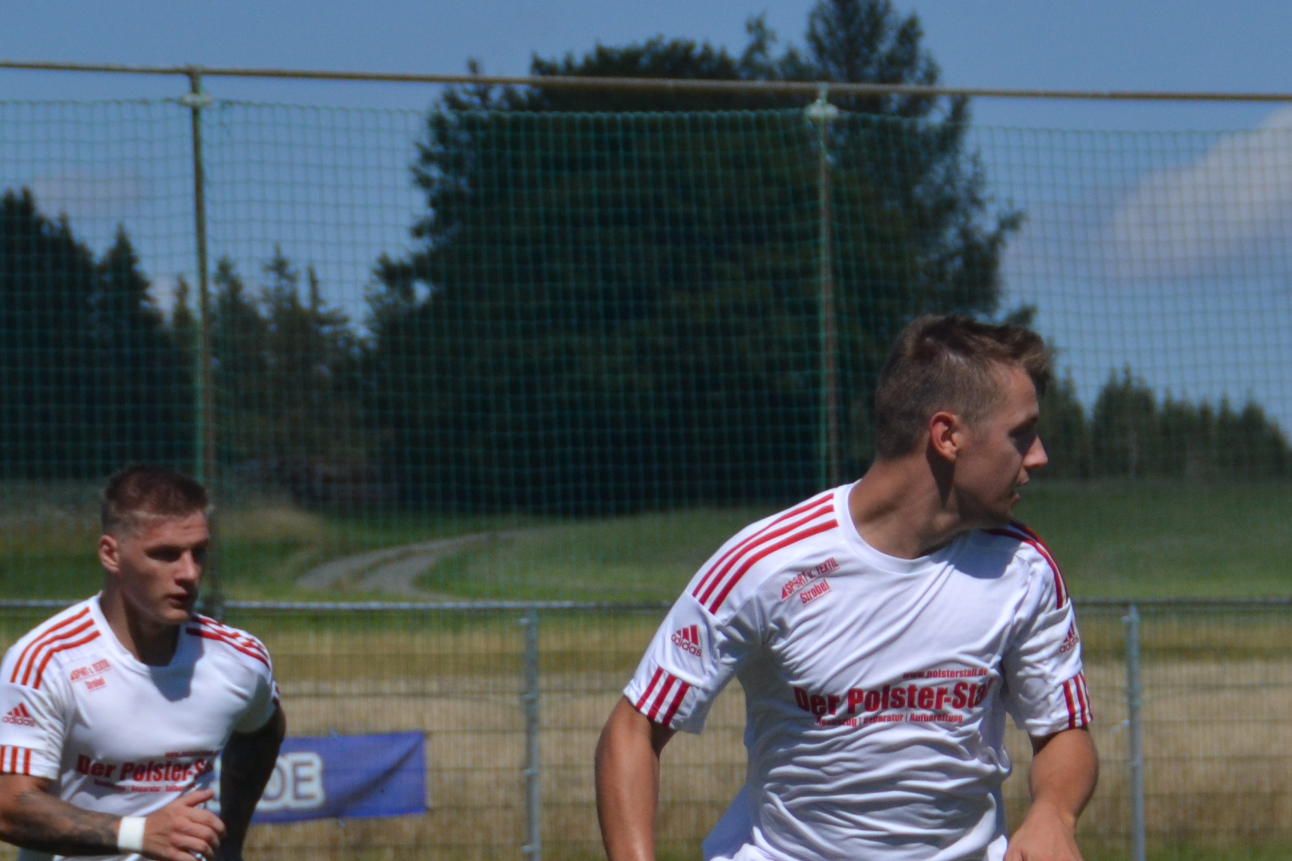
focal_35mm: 337
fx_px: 12100
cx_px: 833
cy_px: 959
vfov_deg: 4.1
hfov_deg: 6.1
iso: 400
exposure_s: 1/2000
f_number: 7.1
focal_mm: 95
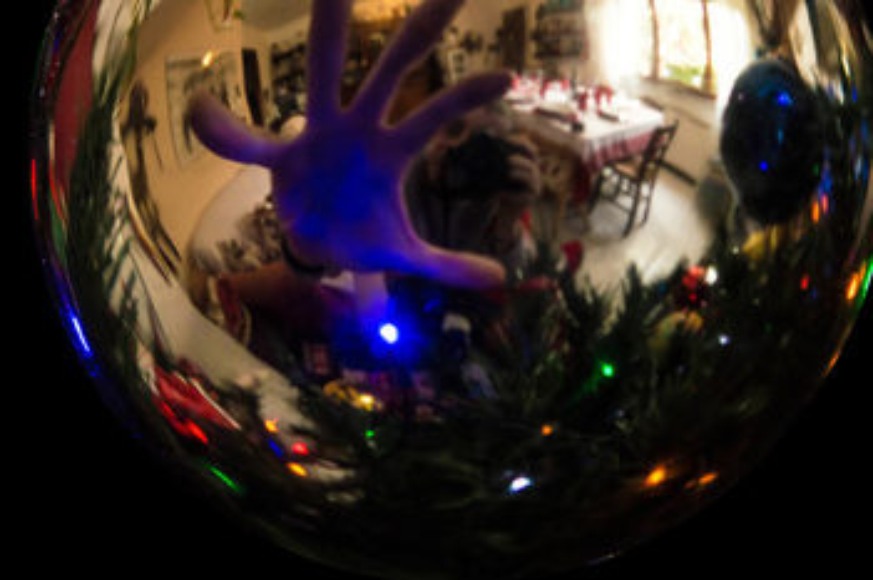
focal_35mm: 154
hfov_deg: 13.4
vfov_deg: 8.9
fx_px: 3729
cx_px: 450
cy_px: 177
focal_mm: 60
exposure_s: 1/125
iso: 400
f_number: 3
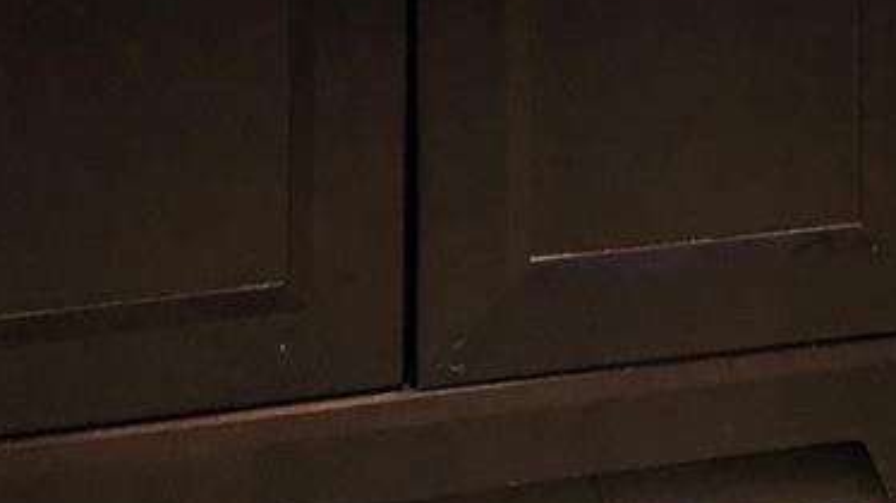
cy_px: -901
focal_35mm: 98
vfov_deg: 9.9
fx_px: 2327
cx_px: 836
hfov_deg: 21.2
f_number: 1.8
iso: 32
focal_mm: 3.99
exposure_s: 1/20
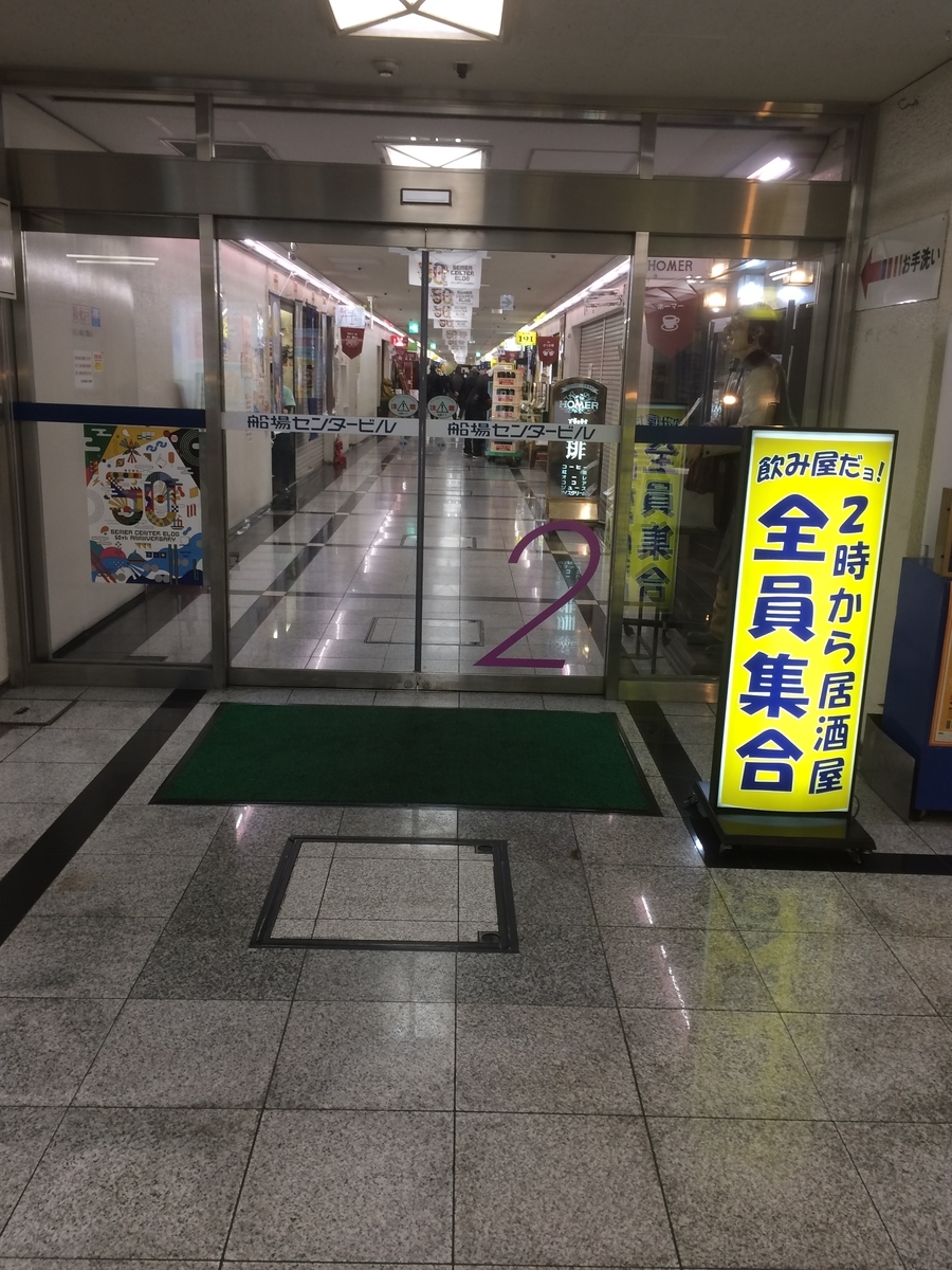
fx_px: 1063
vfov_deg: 61.7
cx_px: 476
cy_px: 635
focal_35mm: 29
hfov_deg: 48.2
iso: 40
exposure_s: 1/30
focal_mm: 4.15
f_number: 2.2
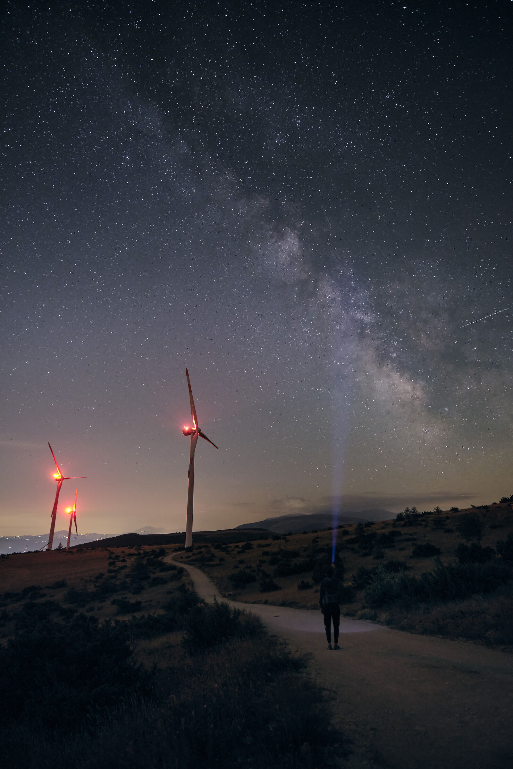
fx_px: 385
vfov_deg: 90.0
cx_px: 256
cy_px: 384
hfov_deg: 67.4
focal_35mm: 18
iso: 1600
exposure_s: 15
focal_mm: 12
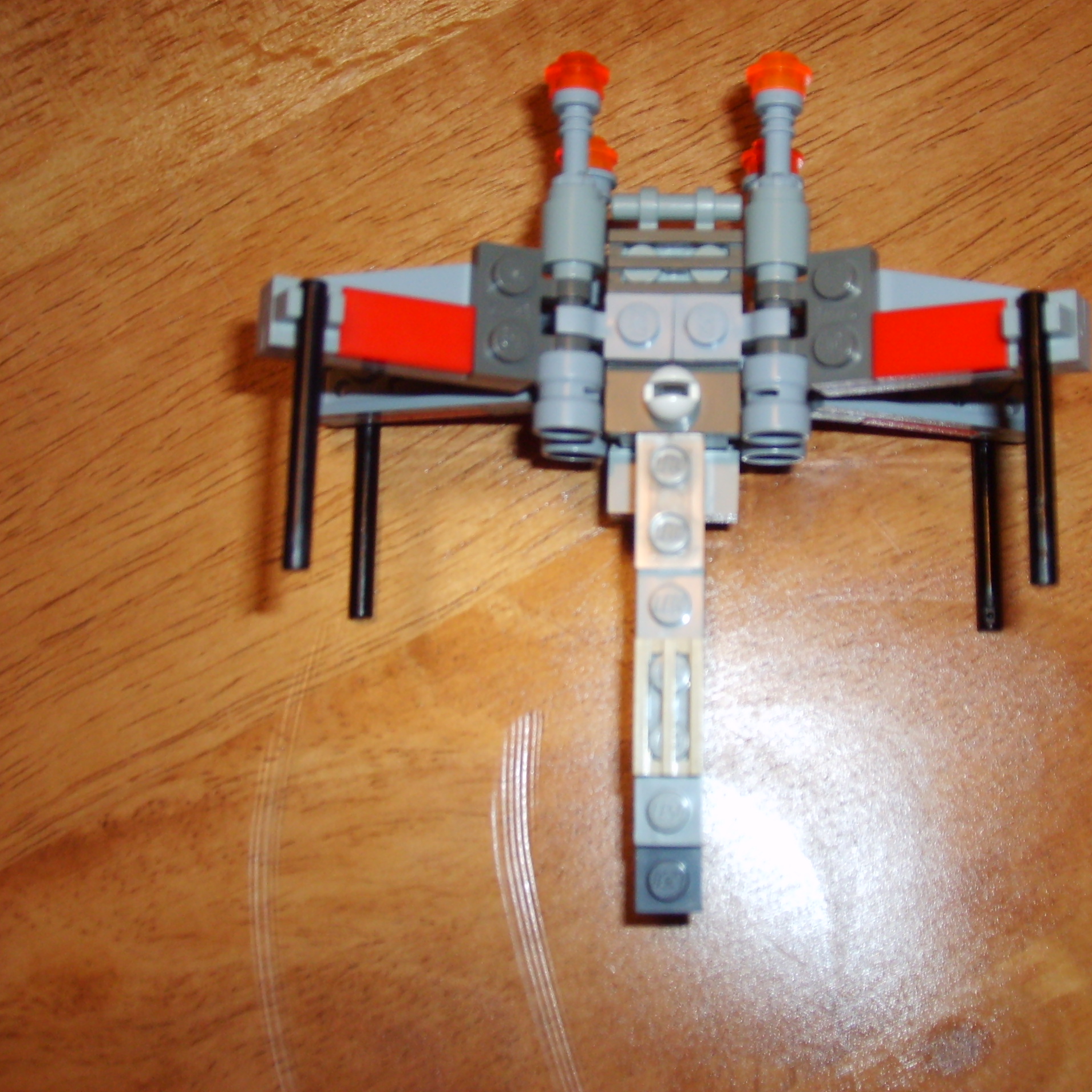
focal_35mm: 51
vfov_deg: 33.4
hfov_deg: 33.2
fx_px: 1820
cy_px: 543
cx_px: 677
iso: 100
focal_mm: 7.2
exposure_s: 1/45
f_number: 3
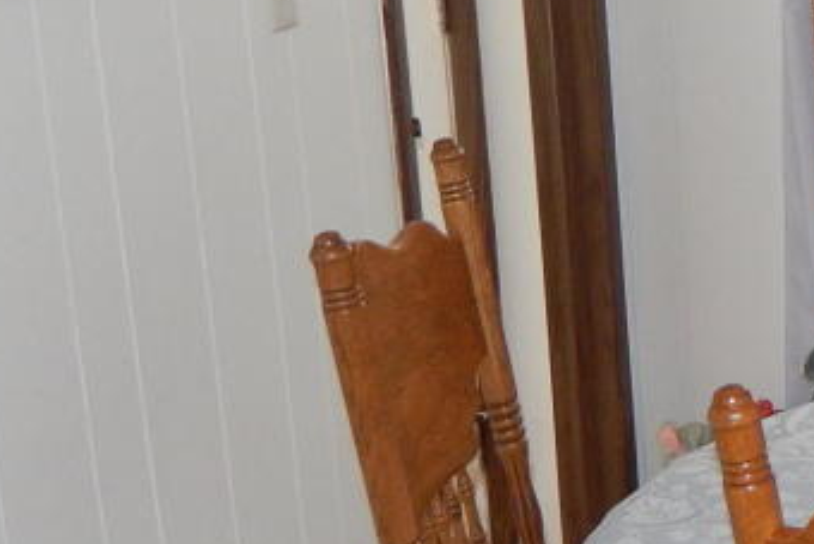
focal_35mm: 96
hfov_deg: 18.5
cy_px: 230
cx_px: 1256
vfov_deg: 14.3
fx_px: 2171
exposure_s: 1/30
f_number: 3
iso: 200
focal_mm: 4
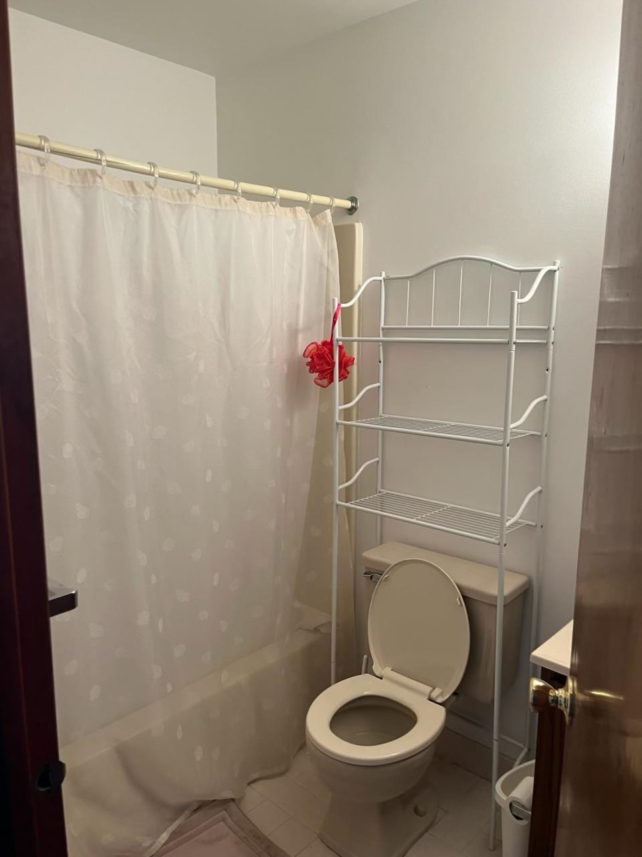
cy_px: 428
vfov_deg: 67.3
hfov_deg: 53.1
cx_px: 321
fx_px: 643
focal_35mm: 26
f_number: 1.6
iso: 100
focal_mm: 5.1
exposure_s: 1/60
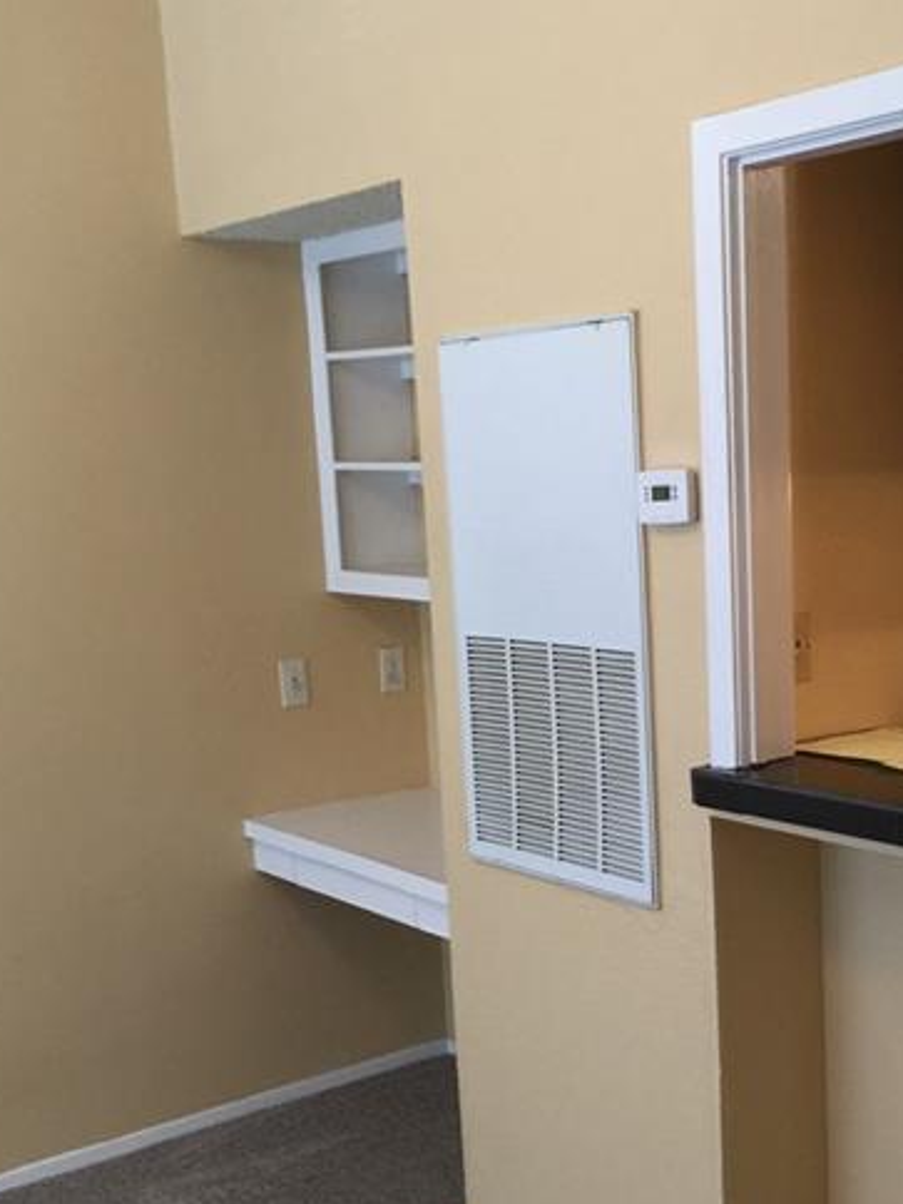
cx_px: 679
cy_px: 751
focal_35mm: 46
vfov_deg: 41.0
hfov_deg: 31.0
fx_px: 1600
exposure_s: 1/15
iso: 64
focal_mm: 4.15
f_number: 2.2
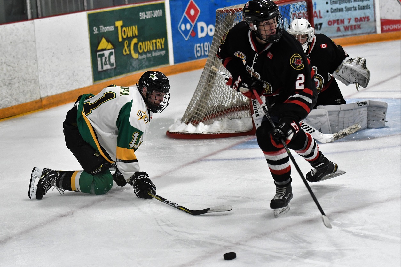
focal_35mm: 105
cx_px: 200
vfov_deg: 13.0
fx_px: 1169
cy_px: 134
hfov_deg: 19.5
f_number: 2.8
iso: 3200
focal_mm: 70
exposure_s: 1/1000
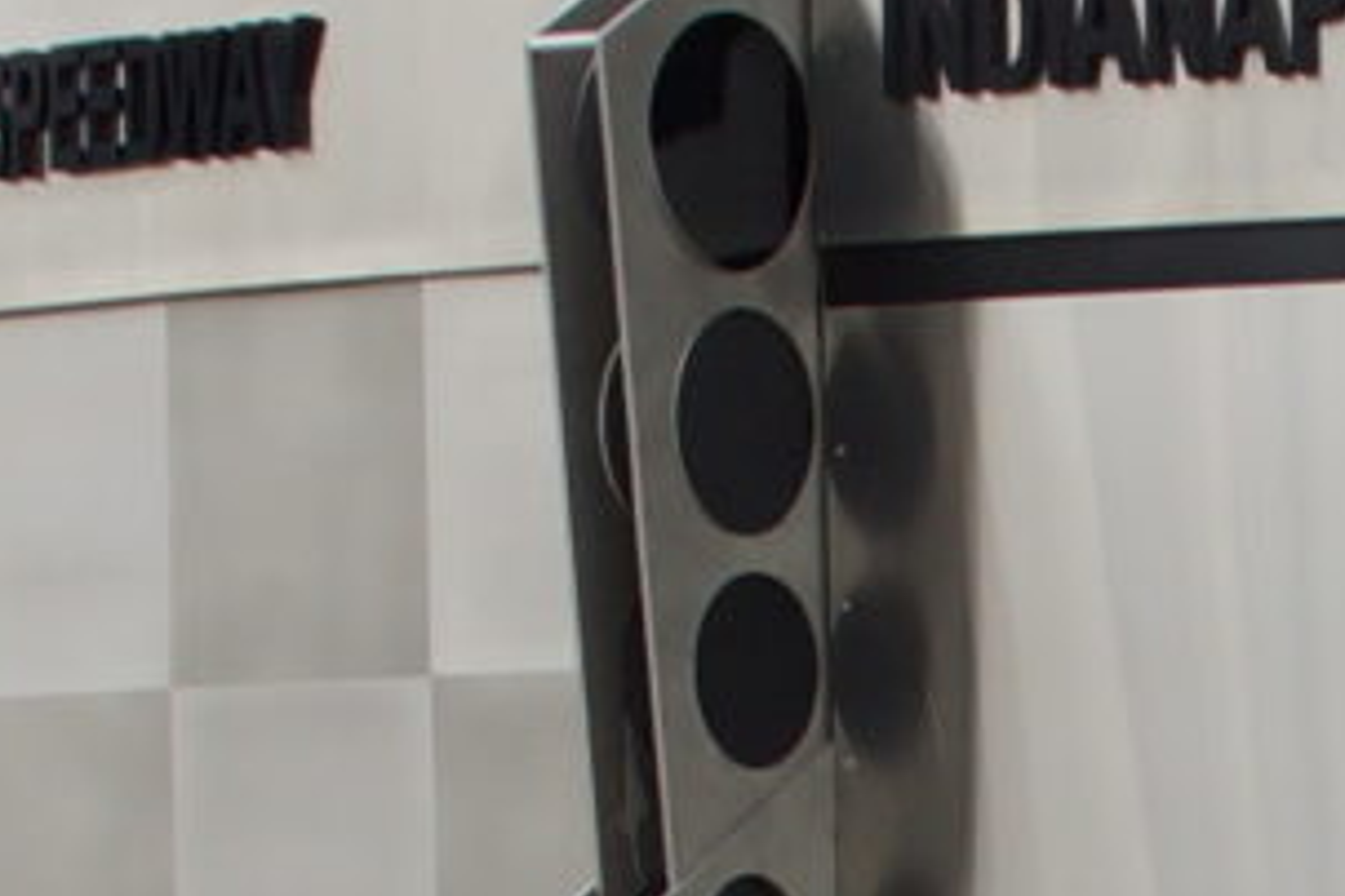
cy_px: 1242
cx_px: 1802
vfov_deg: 4.4
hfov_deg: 6.6
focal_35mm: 311
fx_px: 11618
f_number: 5
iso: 100
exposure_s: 1/250
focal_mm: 22
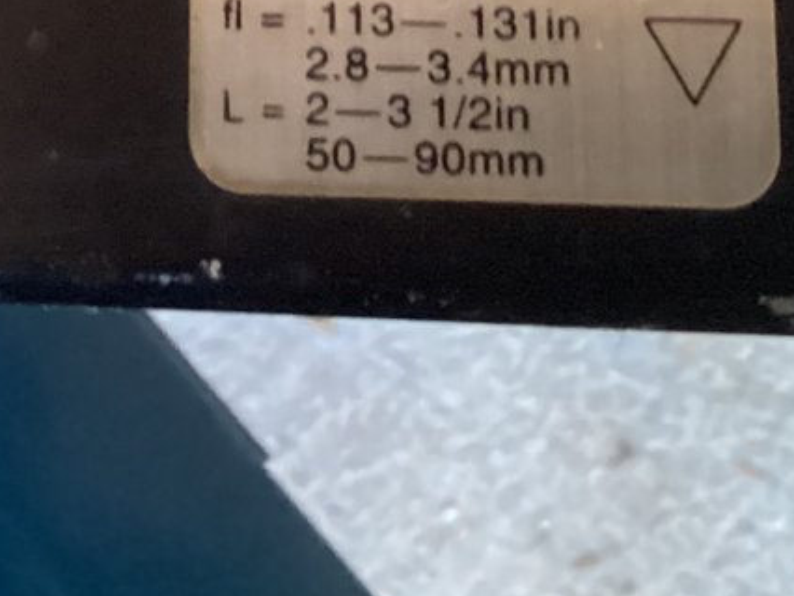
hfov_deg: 17.4
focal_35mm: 110
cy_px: -411
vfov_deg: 12.5
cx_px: -12
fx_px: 2525
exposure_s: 1/24
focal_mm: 3.3
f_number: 2.4
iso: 640
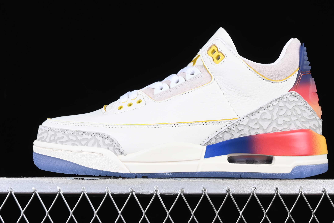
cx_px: 181
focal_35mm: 96
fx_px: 891
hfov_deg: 21.2
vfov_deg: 14.2
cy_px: 90
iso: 160
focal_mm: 50
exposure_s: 1/100
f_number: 8
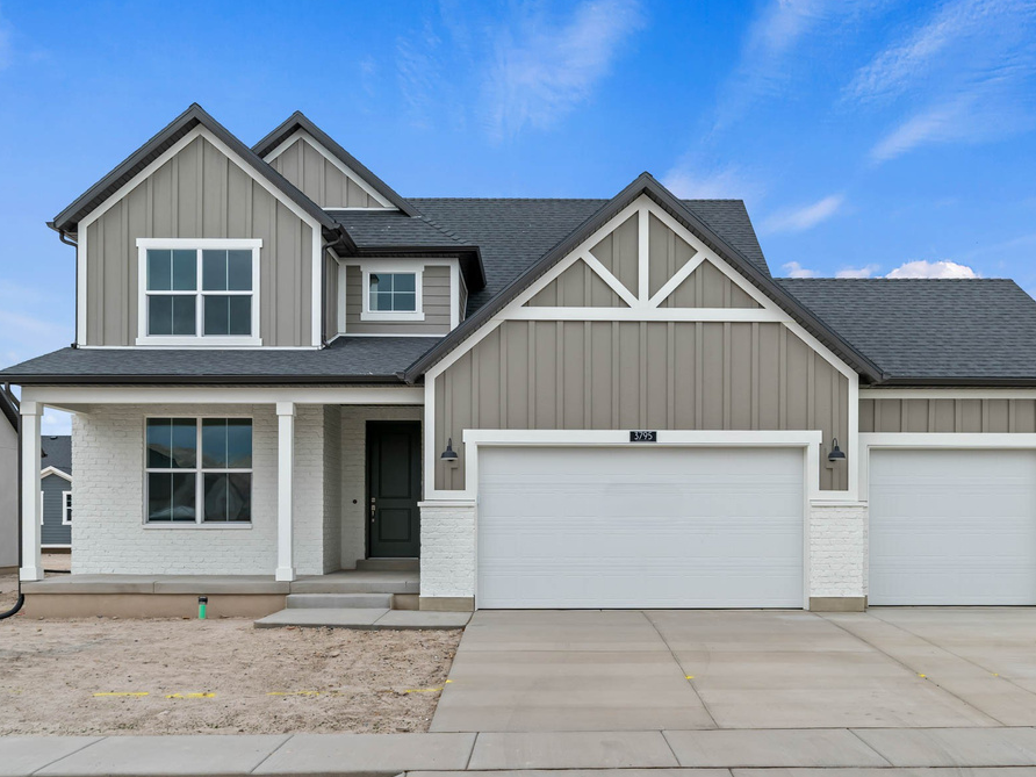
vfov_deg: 44.2
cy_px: 382
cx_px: 533
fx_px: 958
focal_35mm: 32
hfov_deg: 56.8
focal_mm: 29
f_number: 8
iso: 320
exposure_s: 1/13
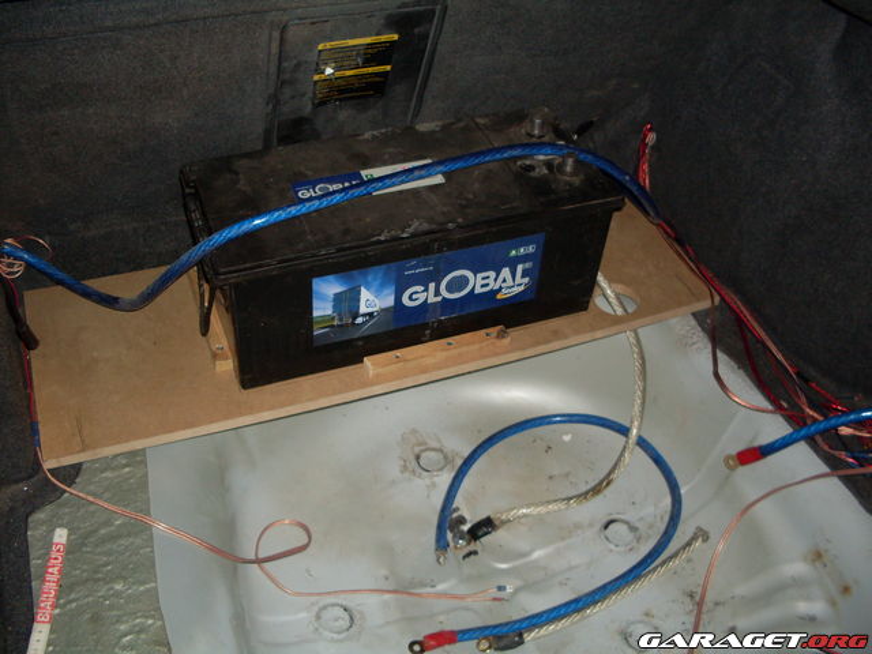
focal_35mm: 38
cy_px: 327
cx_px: 436
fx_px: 957
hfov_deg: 49.0
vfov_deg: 37.7
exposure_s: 1/45
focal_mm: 6.3
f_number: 2.8
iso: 100
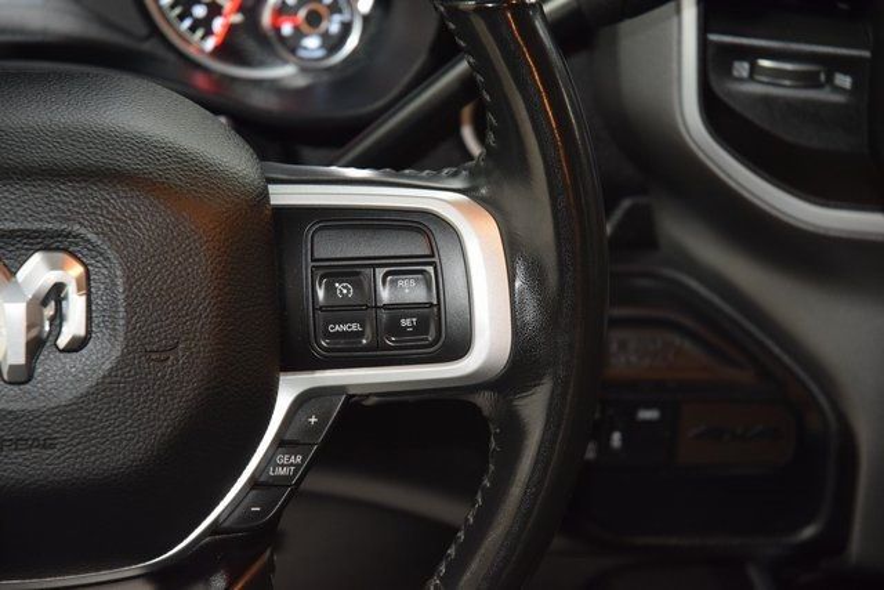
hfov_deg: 19.5
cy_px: 295
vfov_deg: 13.0
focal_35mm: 105
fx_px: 2579
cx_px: 442
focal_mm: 70
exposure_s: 1/25
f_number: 4.5
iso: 1800
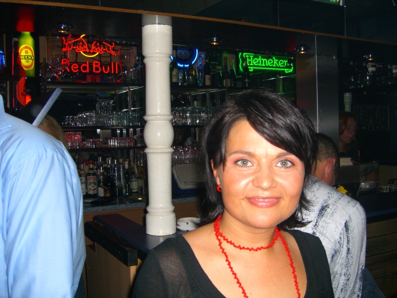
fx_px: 436
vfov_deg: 37.7
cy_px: 149
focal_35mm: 38
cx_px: 198
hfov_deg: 49.0
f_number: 2.8
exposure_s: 1/60
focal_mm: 7.9
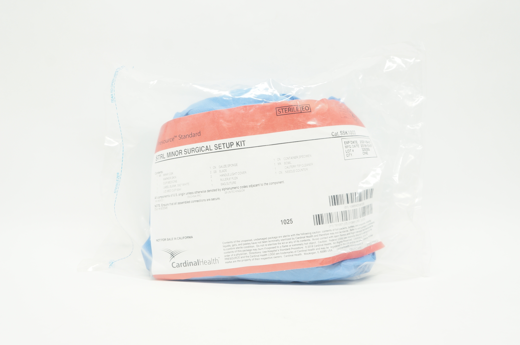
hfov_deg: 48.0
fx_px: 584
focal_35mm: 40
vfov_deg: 32.9
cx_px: 260
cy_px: 172
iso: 400
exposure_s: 1/30
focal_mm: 27
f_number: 7.1
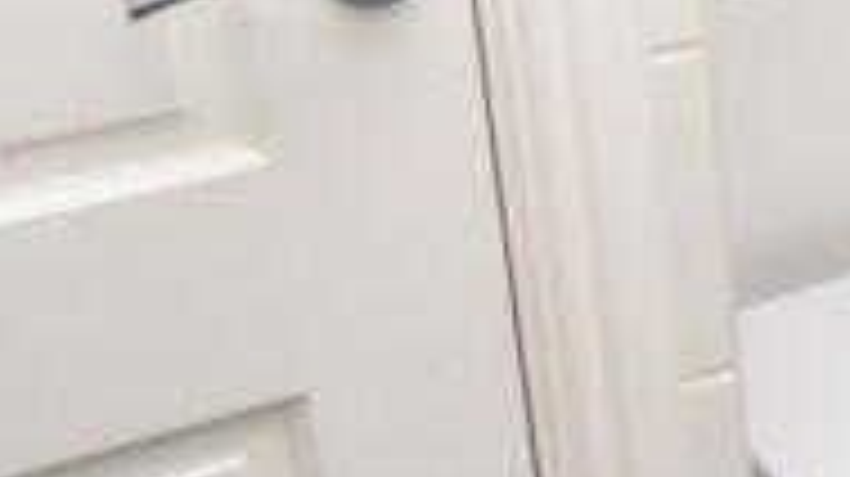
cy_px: -128
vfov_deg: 13.7
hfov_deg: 20.7
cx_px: 1327
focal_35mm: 85
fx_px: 1914
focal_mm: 10
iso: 1600
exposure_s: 1/80
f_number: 4
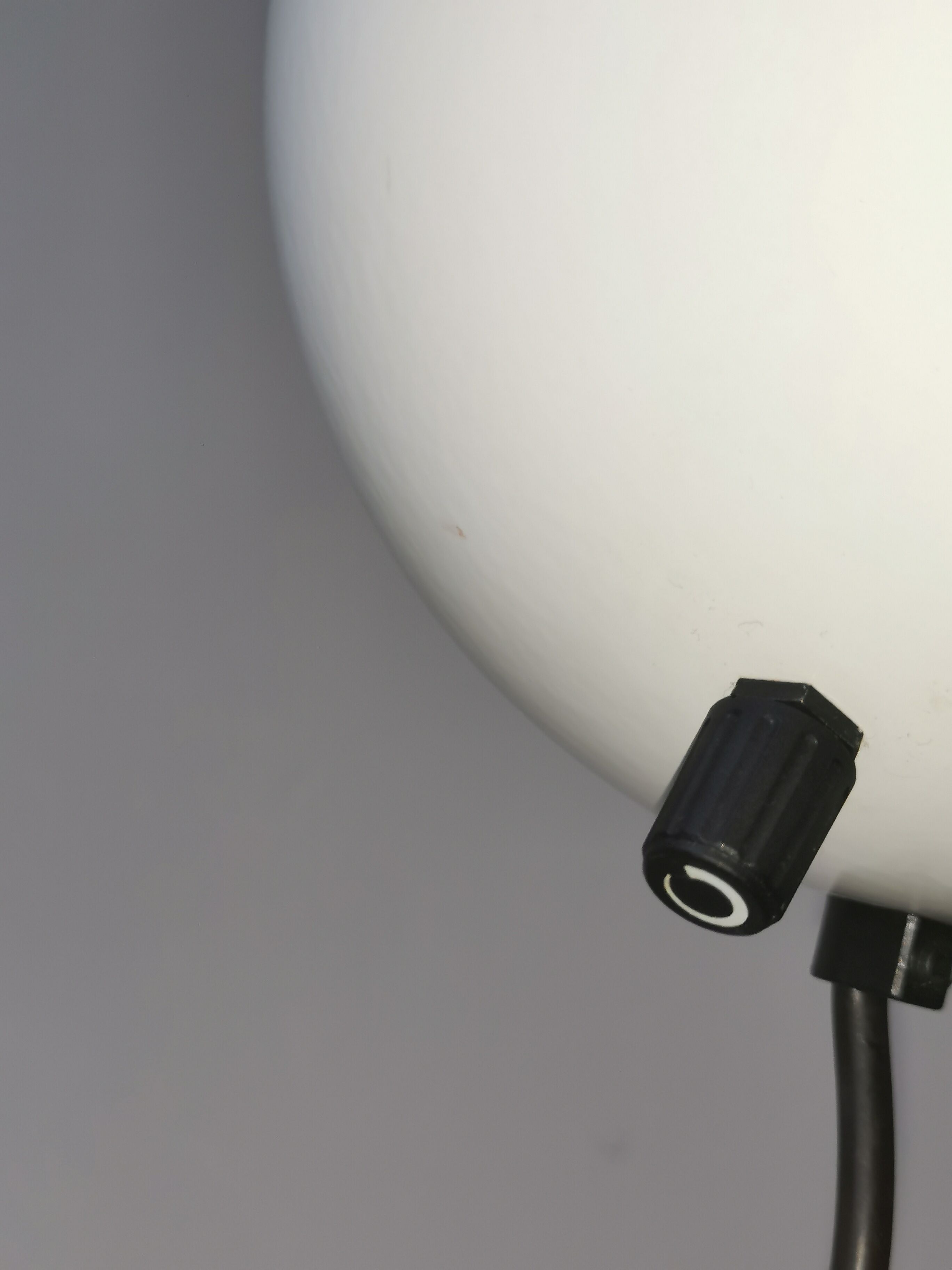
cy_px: 635
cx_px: 476
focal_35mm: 49
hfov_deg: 29.7
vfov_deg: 38.9
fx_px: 1797
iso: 125
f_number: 1.8
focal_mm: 5.58
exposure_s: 1/50
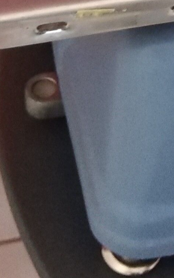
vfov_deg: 12.5
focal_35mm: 134
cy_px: -368
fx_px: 1017
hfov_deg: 9.3
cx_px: 315
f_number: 1.8
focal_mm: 3.6
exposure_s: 1/17.1
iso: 1281
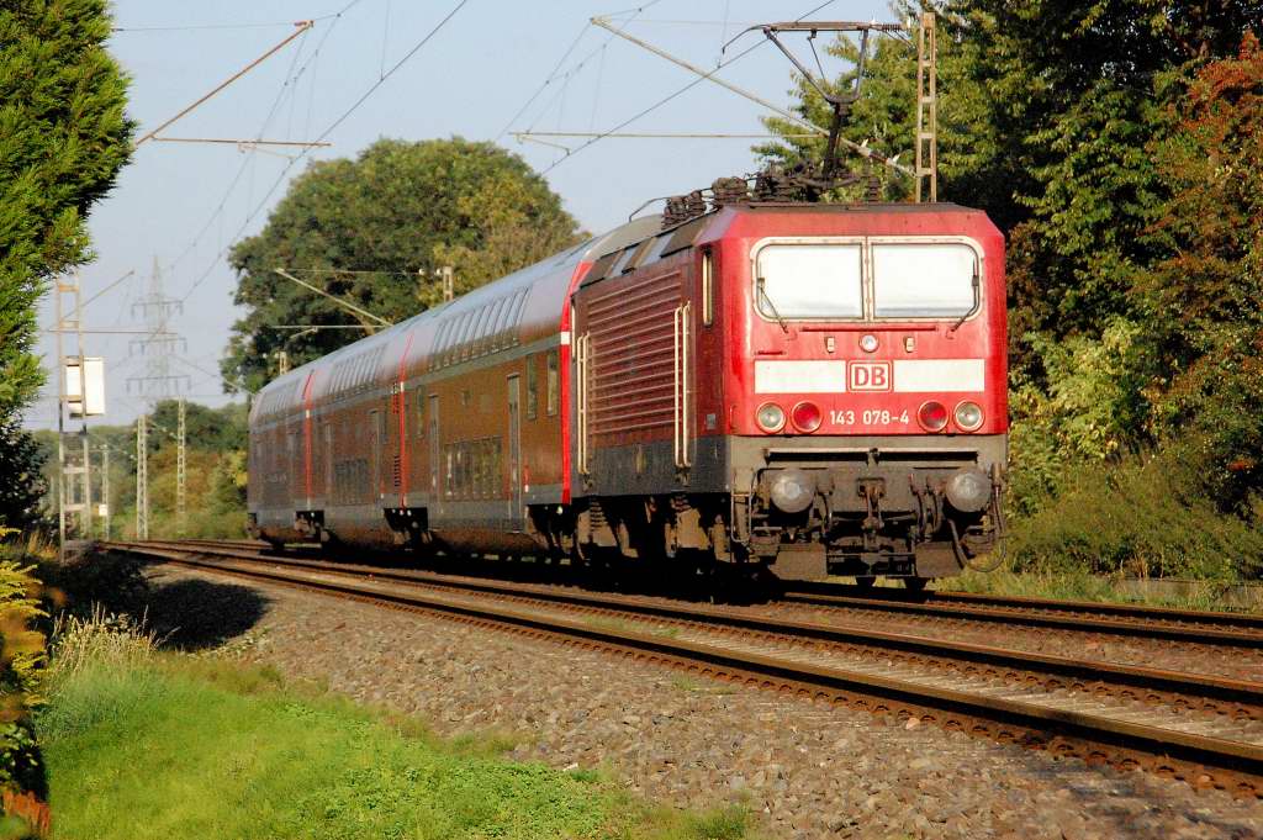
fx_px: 5889
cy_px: 420
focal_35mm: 168
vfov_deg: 8.2
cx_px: 632
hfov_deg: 12.2
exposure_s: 1/4000
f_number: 7.1
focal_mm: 112
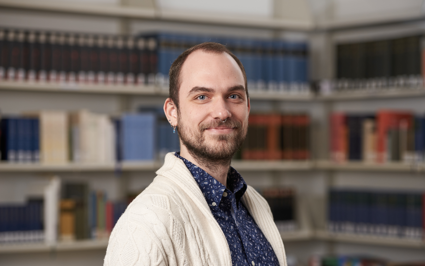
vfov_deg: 11.4
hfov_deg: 18.1
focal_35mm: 115
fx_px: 1332
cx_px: 214
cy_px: 134
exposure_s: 1/125
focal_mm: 112
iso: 320
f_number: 3.2
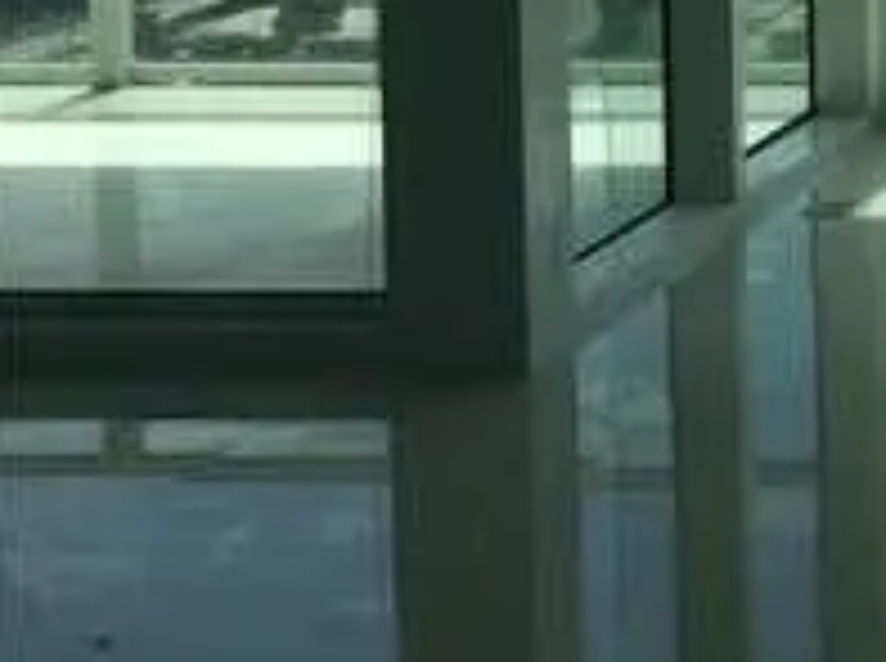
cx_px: 1790
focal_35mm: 118
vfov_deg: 12.0
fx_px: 3015
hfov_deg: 14.0
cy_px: -288
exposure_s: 1/3165
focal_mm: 4.15
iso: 32
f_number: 2.2
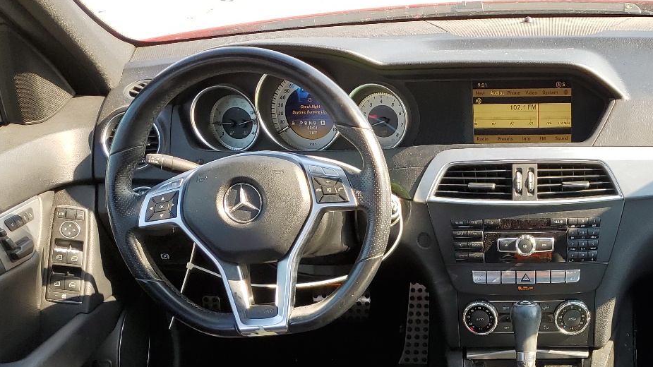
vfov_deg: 23.0
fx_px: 848
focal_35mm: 49
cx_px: 507
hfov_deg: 40.6
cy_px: 399
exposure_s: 1/286
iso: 50
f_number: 1.5
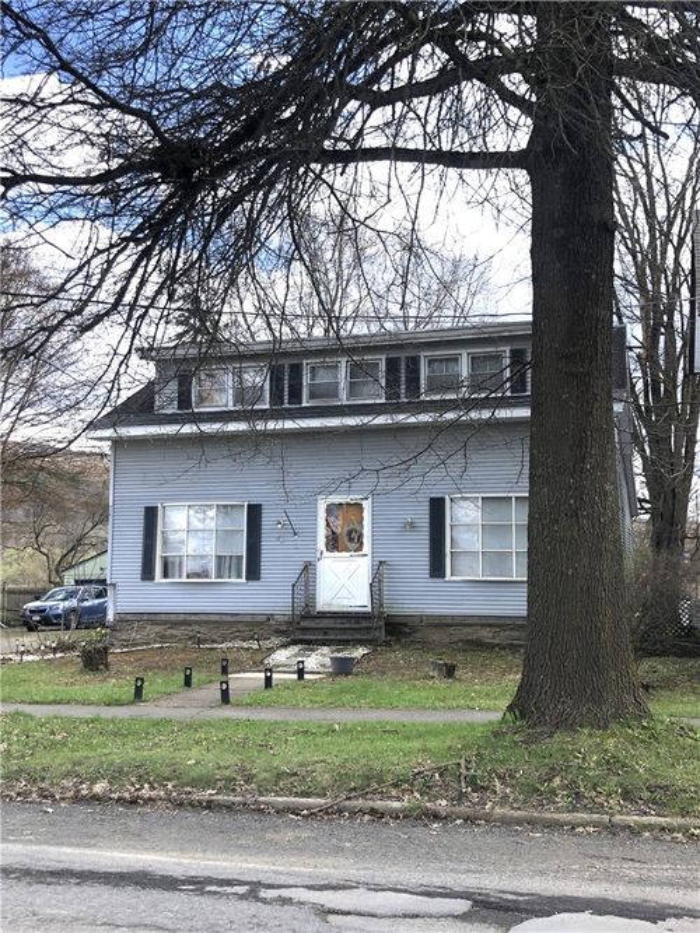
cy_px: 466
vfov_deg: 50.1
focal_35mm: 37
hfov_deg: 38.7
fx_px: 998
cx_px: 350
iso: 20
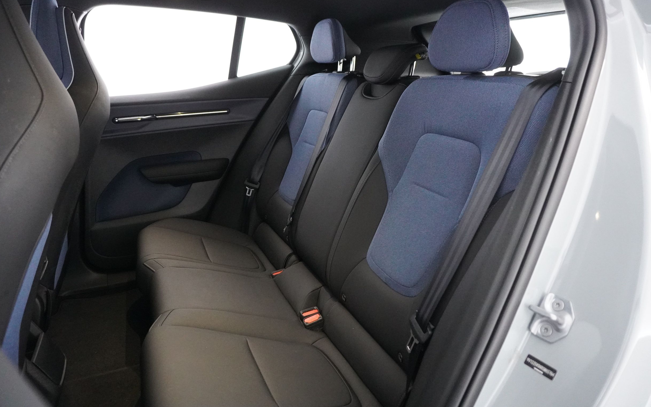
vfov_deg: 49.3
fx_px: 444
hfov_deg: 72.5
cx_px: 321
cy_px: 201
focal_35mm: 25
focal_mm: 16
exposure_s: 1/50
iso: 6400
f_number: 3.5
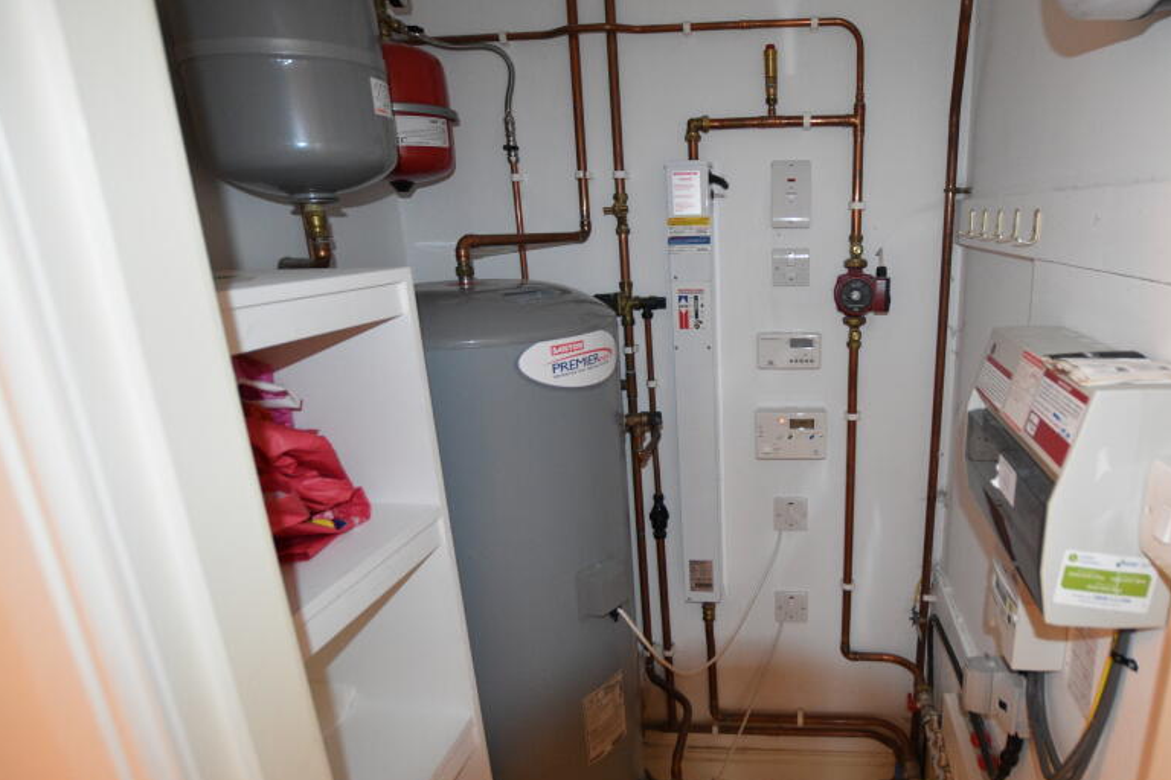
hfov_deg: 82.0
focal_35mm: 20
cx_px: 749
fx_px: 651
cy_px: 421
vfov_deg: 61.8
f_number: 3.5
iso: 1250
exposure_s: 1/60
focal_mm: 10
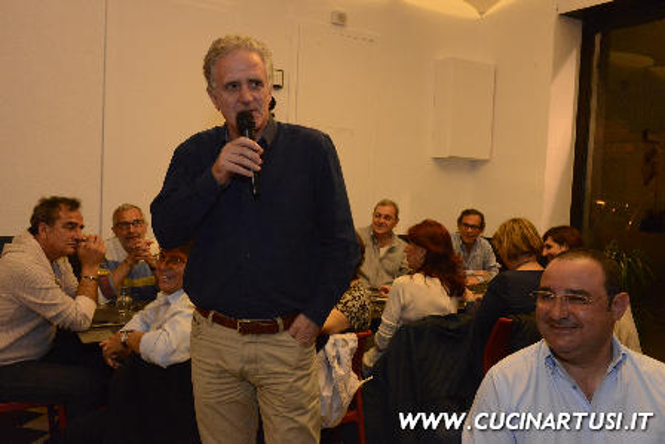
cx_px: 332
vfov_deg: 41.1
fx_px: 591
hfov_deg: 58.7
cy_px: 222
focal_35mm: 32
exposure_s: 1/60
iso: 6400
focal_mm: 32
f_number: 8
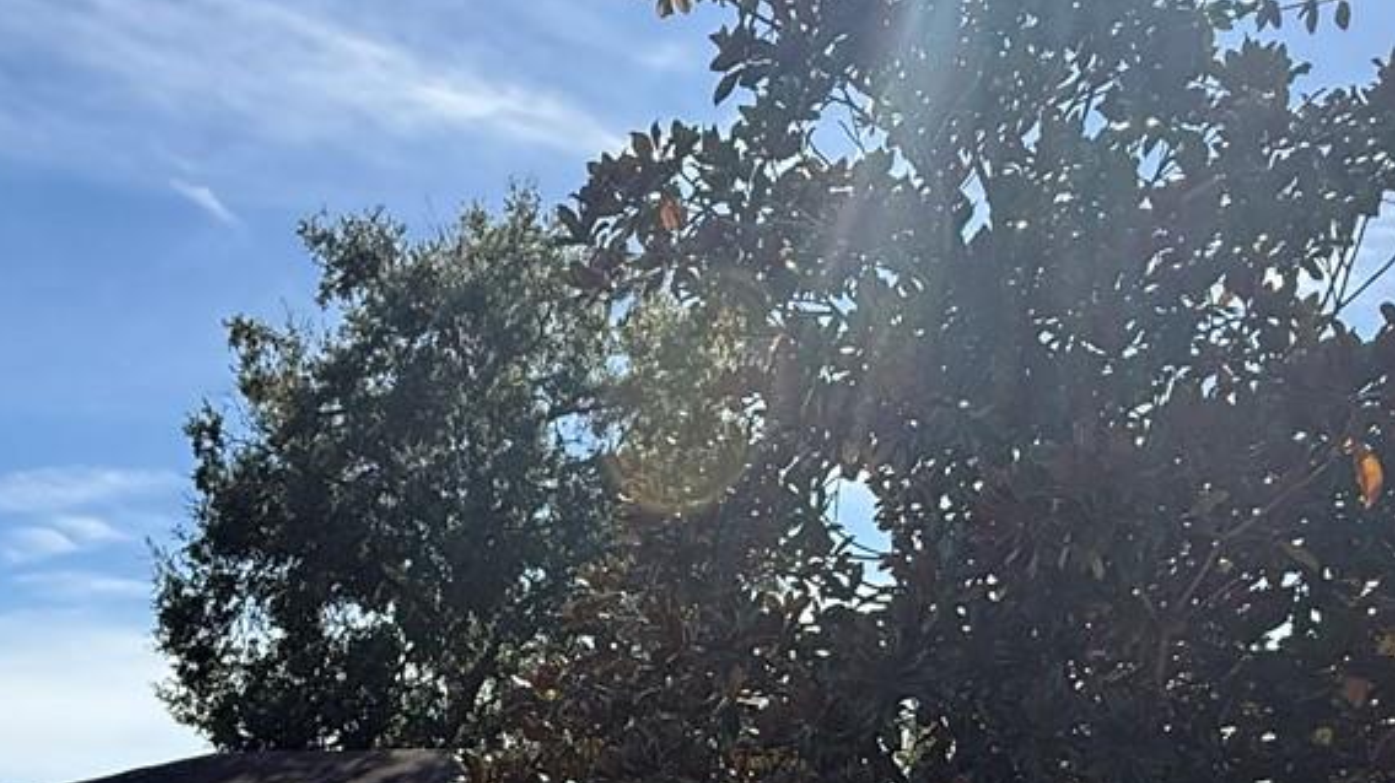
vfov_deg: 24.5
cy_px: 994
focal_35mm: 43
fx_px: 1590
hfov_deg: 46.5
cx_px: 445
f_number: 2.2
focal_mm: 2.22
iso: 64
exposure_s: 1/1961
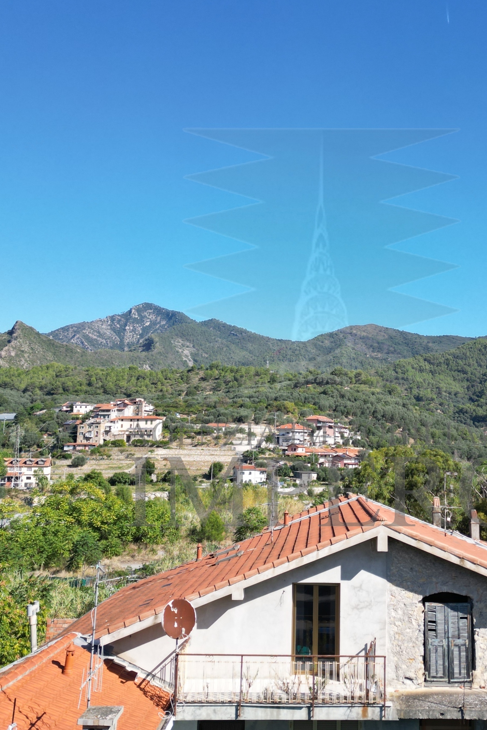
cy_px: 325
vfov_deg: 51.8
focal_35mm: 37
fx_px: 751
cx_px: 327
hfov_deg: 35.6
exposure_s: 1/2000
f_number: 1.7
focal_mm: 6.72
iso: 120
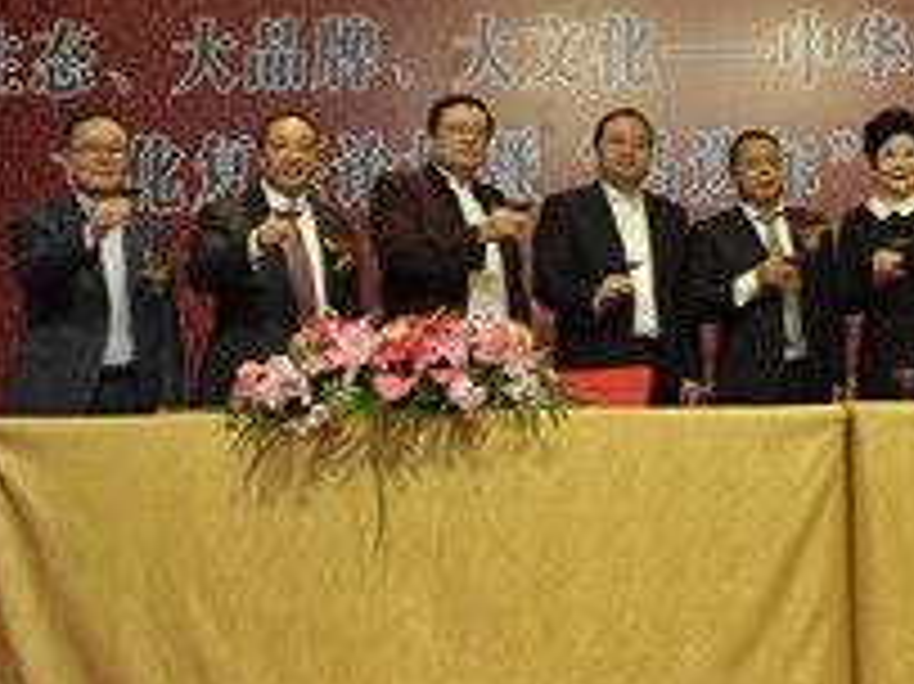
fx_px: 1742
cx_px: 684
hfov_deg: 29.0
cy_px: 187
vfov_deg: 22.1
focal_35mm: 66
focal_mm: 31
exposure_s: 1/160
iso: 1000
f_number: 2.8
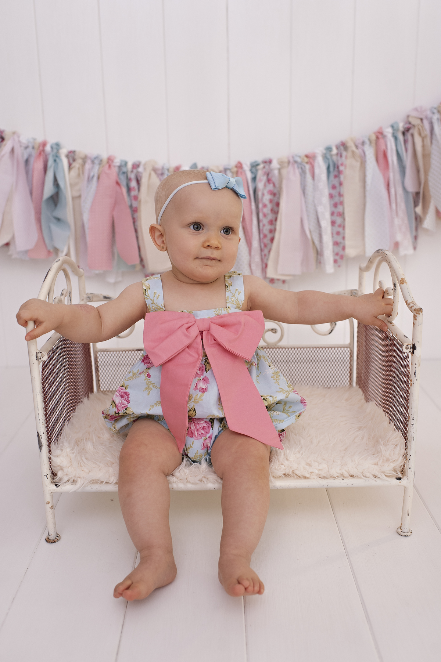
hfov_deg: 37.8
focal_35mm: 35
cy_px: 331
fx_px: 644
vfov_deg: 54.5
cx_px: 220
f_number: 3.5
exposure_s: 1/250
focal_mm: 35
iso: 500
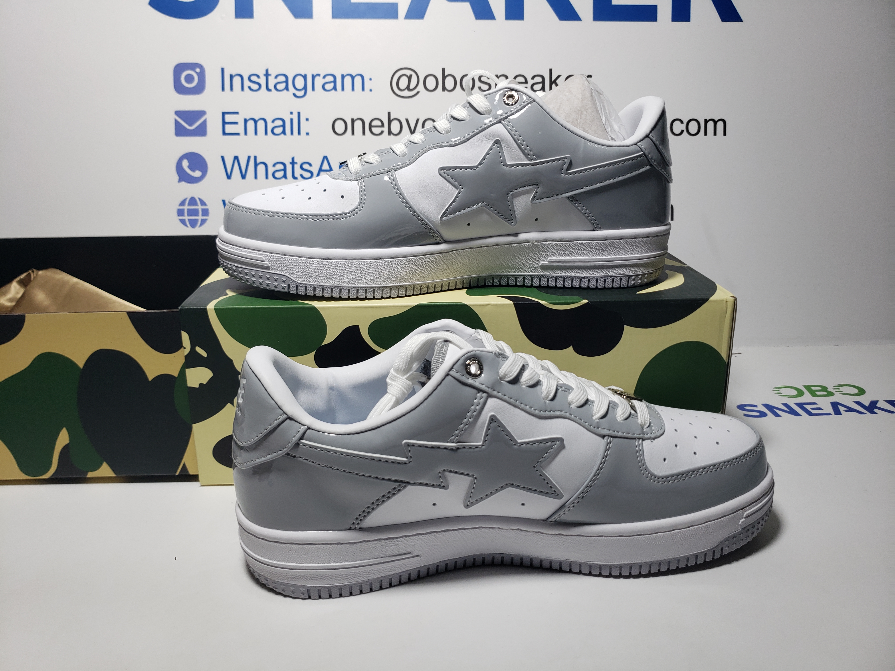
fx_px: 672
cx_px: 448
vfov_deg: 53.1
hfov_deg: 67.3
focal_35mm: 26
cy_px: 336
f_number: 1.5
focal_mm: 4.3
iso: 50
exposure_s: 1/426
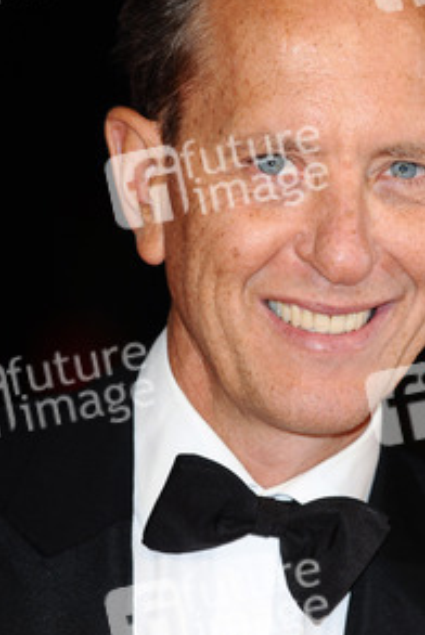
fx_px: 5965
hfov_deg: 4.1
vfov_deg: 6.1
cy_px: 286
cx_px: 281
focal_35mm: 338
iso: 320
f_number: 4.5
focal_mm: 165
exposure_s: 1/250
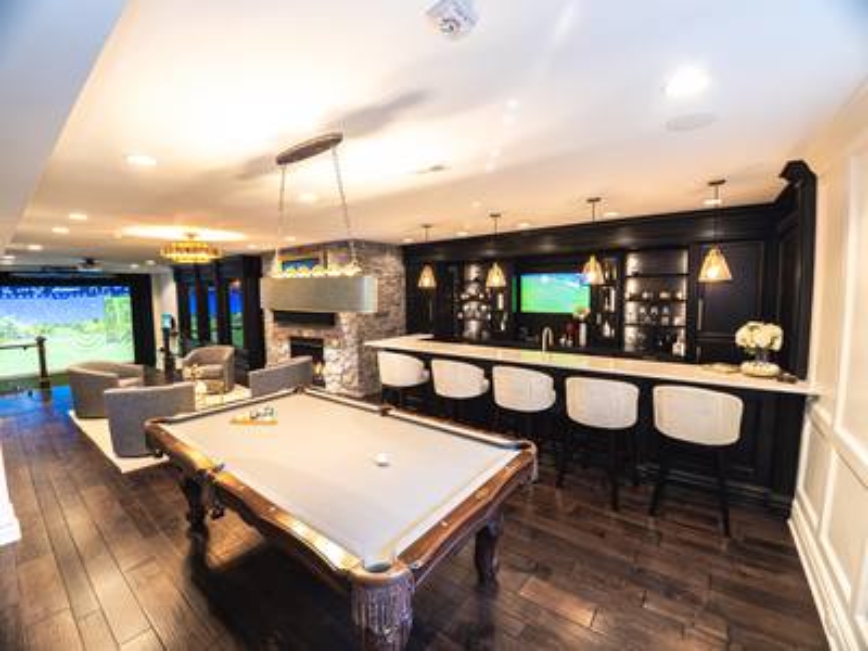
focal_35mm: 14
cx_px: 434
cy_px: 326
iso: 50
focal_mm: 7
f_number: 6.3
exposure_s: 1.6
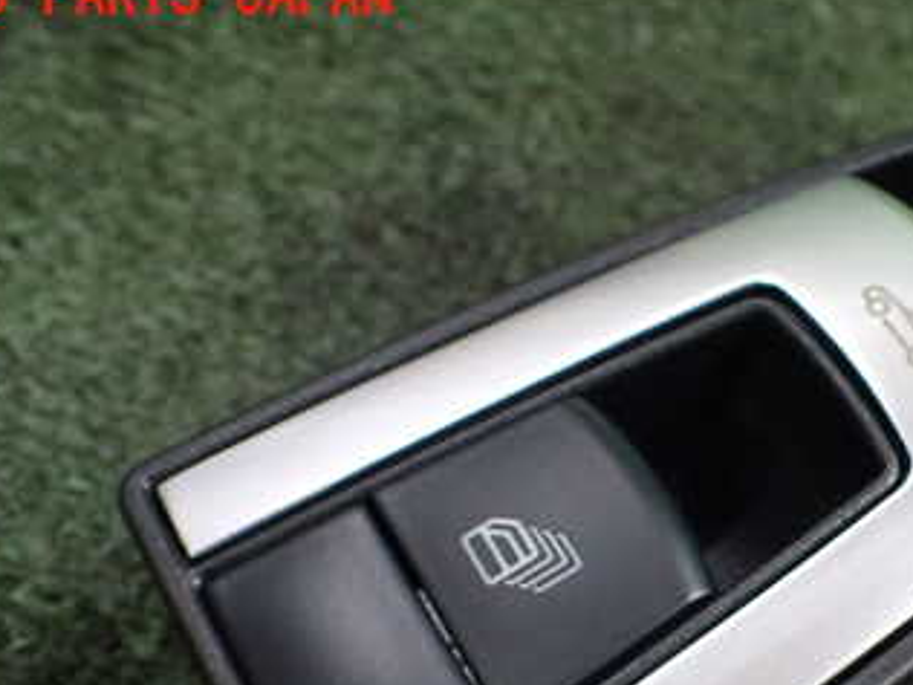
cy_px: 610
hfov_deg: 32.8
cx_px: 734
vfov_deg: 24.9
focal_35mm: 57
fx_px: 1503
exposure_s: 1/100
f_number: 2.3
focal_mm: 5.4
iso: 800
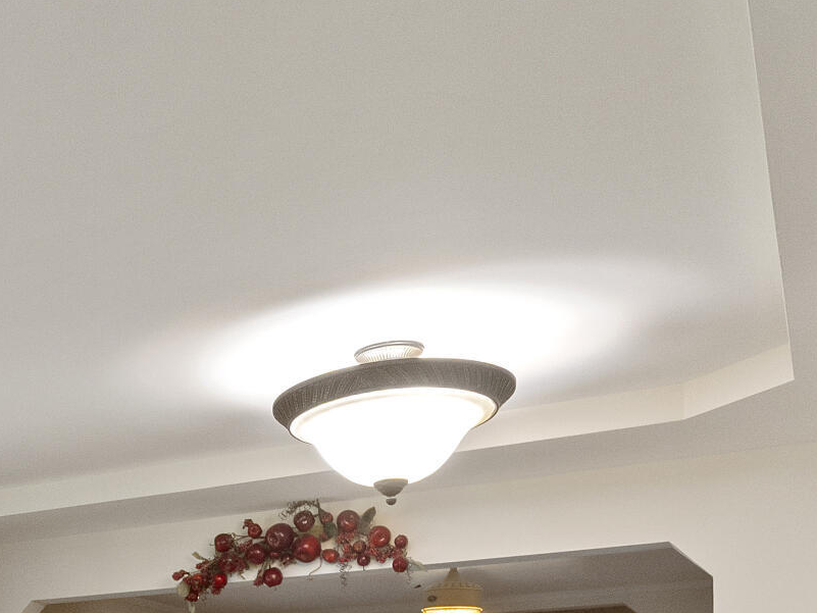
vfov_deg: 24.0
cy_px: 777
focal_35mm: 54
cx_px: -140
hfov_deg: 30.6
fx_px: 1275
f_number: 8
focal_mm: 10
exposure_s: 1/15
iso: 800
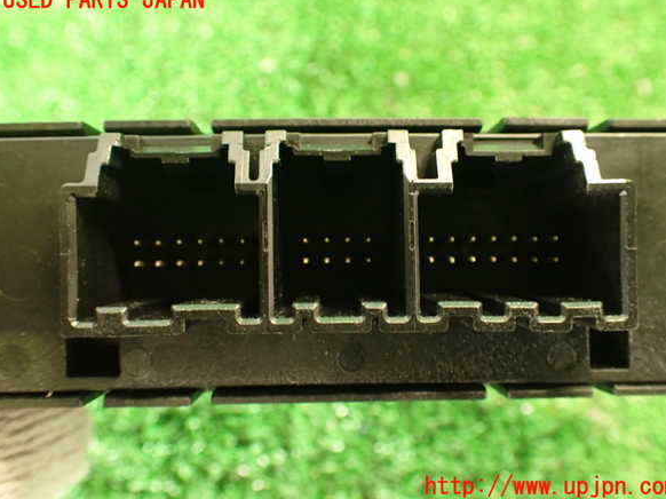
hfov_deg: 55.4
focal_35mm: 33
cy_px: 244
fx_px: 635
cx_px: 340
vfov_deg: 42.9
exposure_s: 1/20
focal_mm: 5.79
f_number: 2.4
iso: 800
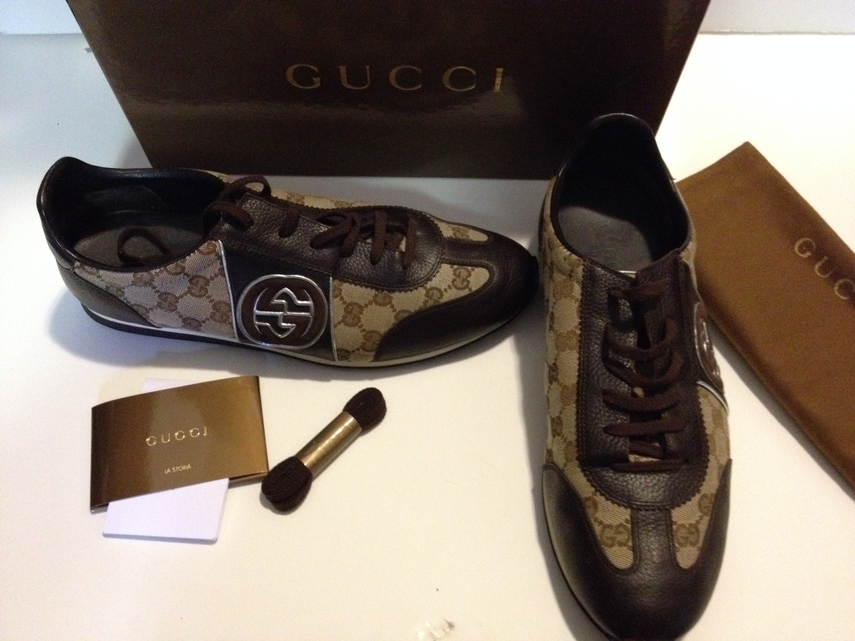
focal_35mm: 35
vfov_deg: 40.7
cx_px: 428
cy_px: 320
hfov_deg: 52.6
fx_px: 864
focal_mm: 4.28
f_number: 2.4
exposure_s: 1/15
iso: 640
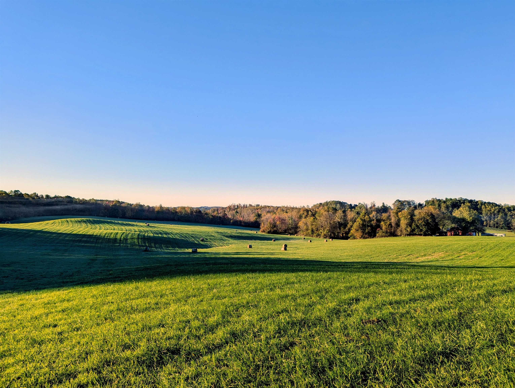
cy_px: 194
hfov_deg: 71.5
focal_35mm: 24
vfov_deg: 56.9
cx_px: 258
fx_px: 358
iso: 45
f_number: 1.85
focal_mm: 6.81
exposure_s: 1/1019
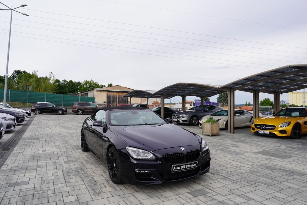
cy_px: 102
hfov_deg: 73.7
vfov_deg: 53.1
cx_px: 154
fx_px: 205
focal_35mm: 24
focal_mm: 24
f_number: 8
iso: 100
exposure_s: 1/125
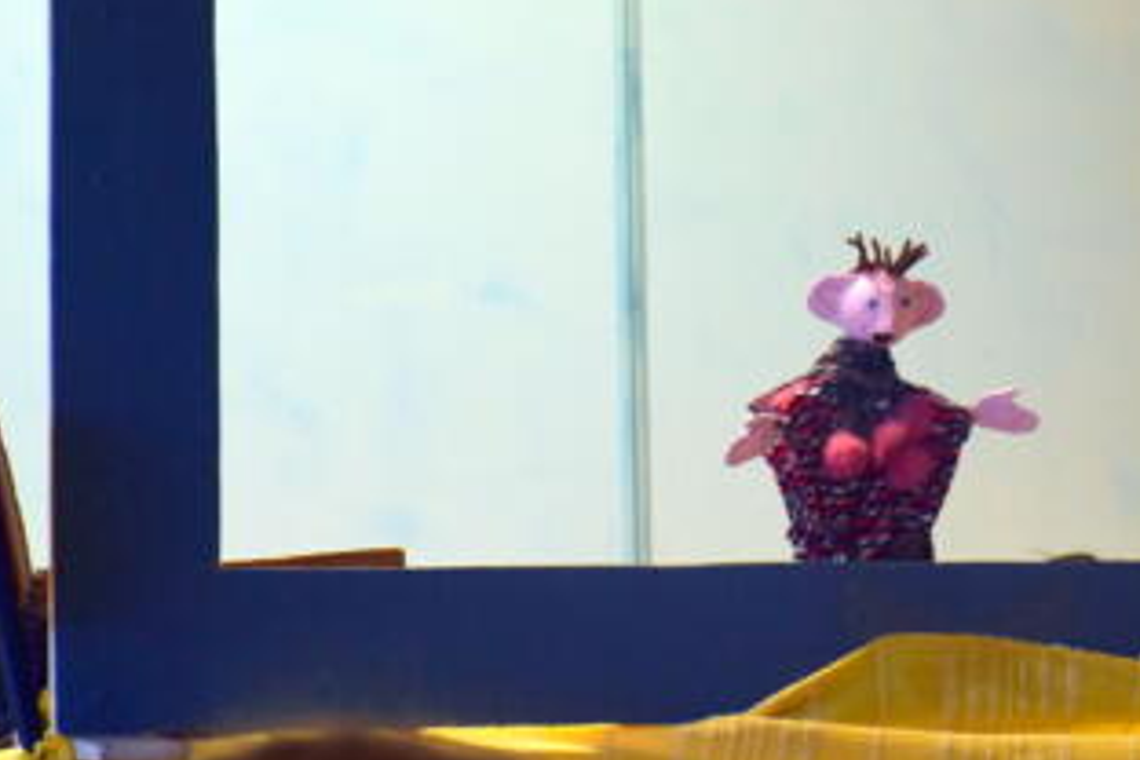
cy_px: 278
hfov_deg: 13.7
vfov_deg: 9.2
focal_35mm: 149
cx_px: 873
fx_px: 4718
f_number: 5
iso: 1800
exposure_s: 1/100
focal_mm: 62
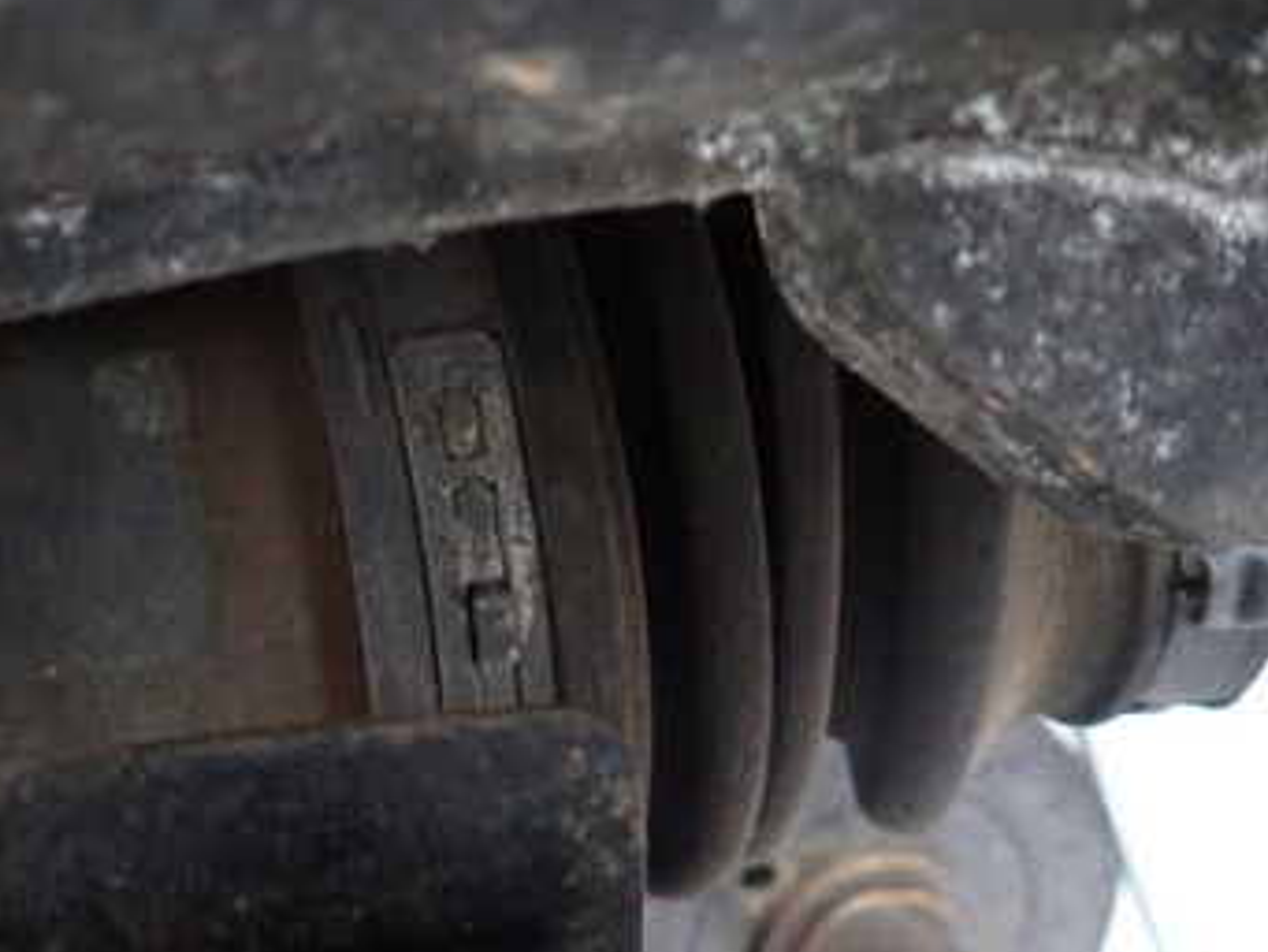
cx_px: 249
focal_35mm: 44
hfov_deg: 41.1
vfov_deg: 32.9
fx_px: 1612
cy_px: 509
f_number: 2
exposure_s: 1/10
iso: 800
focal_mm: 4.5
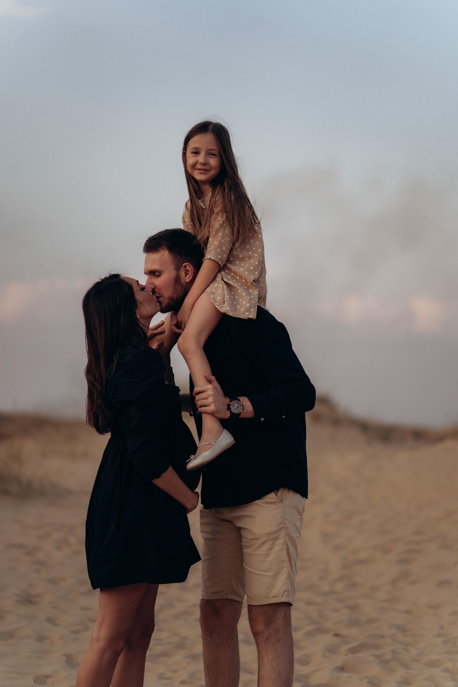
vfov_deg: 23.9
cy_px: 344
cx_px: 229
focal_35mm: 85
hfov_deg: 16.1
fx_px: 1622
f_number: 1.8
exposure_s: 1/2000
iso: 100
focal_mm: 85
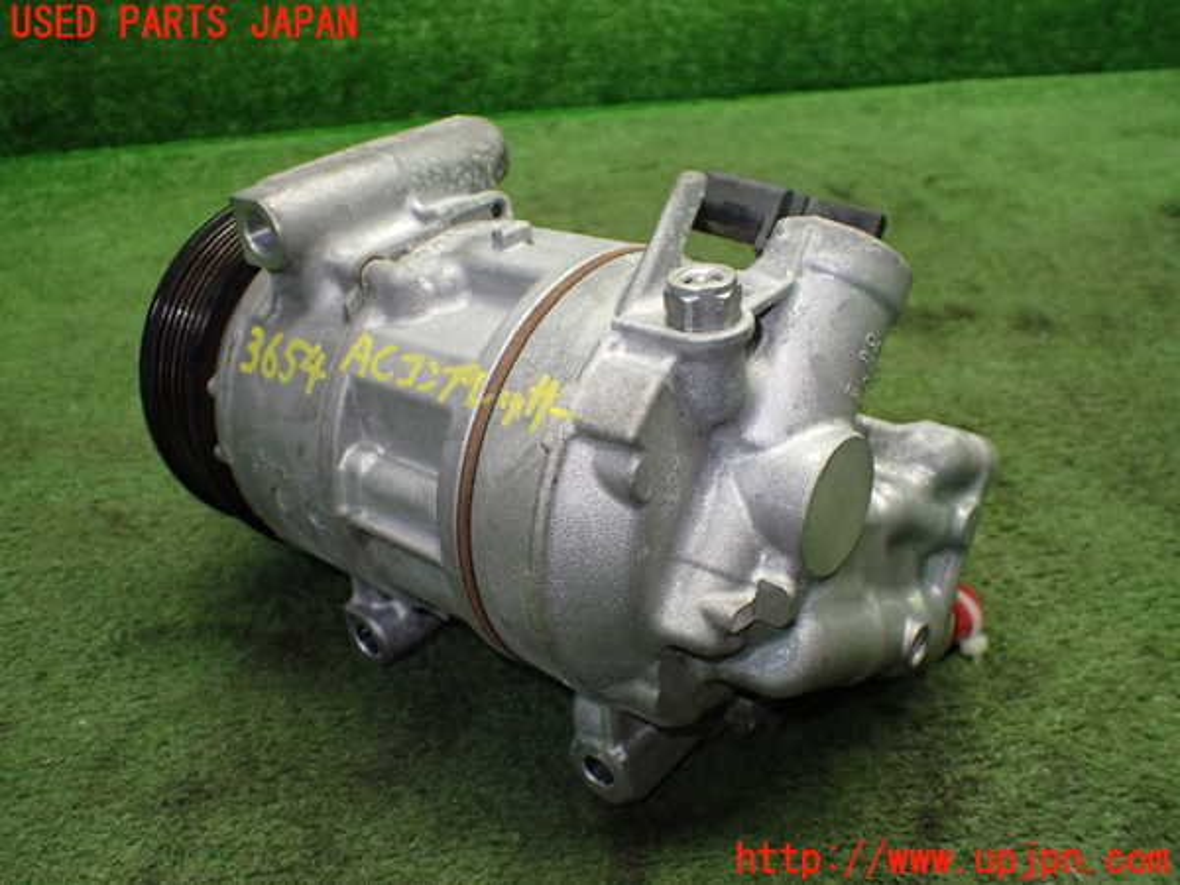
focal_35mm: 30
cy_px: 442
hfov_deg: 60.0
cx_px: 590
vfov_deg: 46.8
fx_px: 1023
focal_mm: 5.4
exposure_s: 1/125
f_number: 2.3
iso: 500
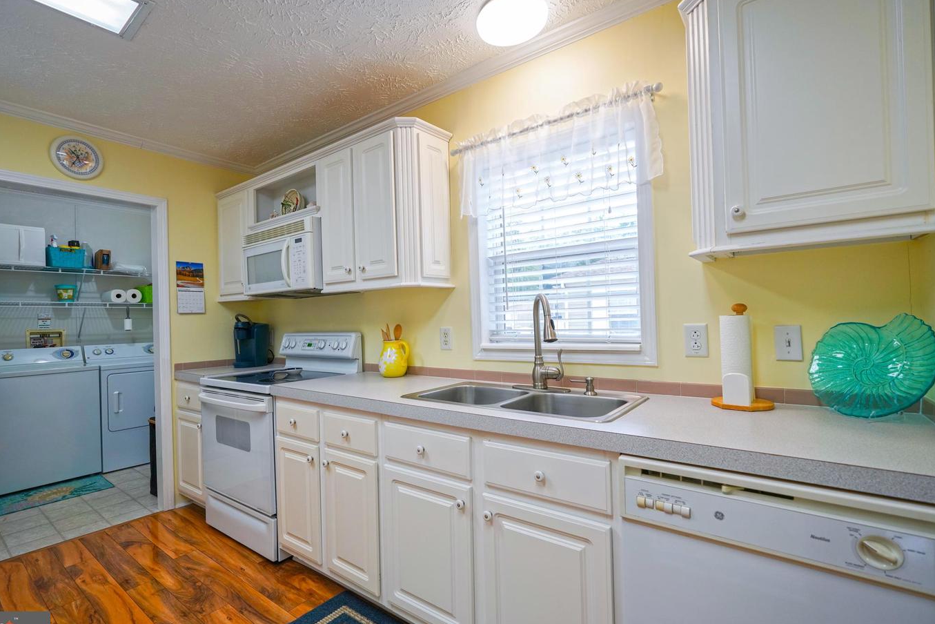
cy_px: 315
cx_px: 440
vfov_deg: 70.5
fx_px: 442
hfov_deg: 93.2
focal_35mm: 17
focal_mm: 16
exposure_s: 1/160
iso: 400
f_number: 4
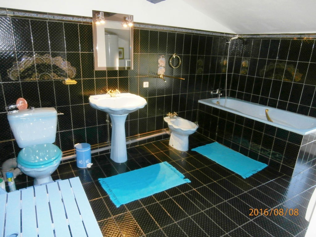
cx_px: 158
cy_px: 118
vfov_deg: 56.8
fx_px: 219
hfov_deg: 71.6
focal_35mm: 24
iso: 200
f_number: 3
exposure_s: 1/30
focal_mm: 4.2
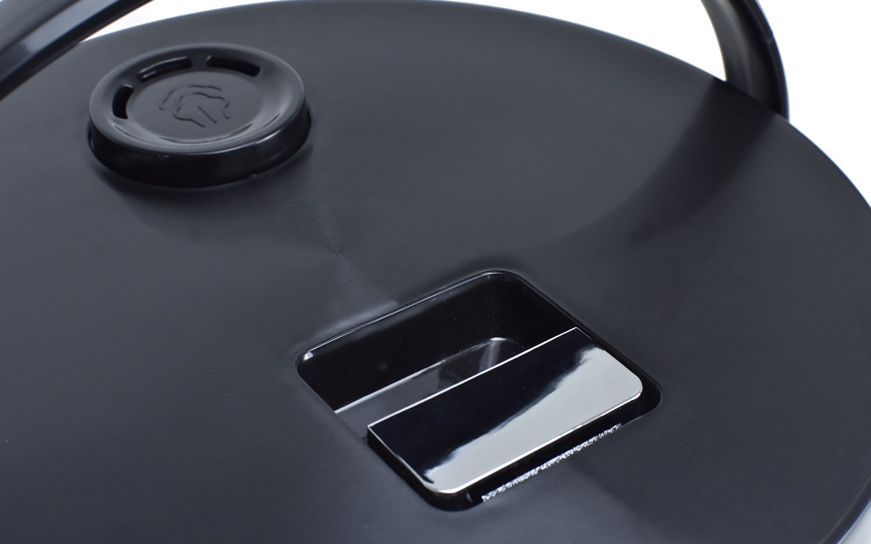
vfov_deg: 23.7
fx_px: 1294
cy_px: 252
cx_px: 441
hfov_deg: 37.2
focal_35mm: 55
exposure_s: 1/125
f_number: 8
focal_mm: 35
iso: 1000
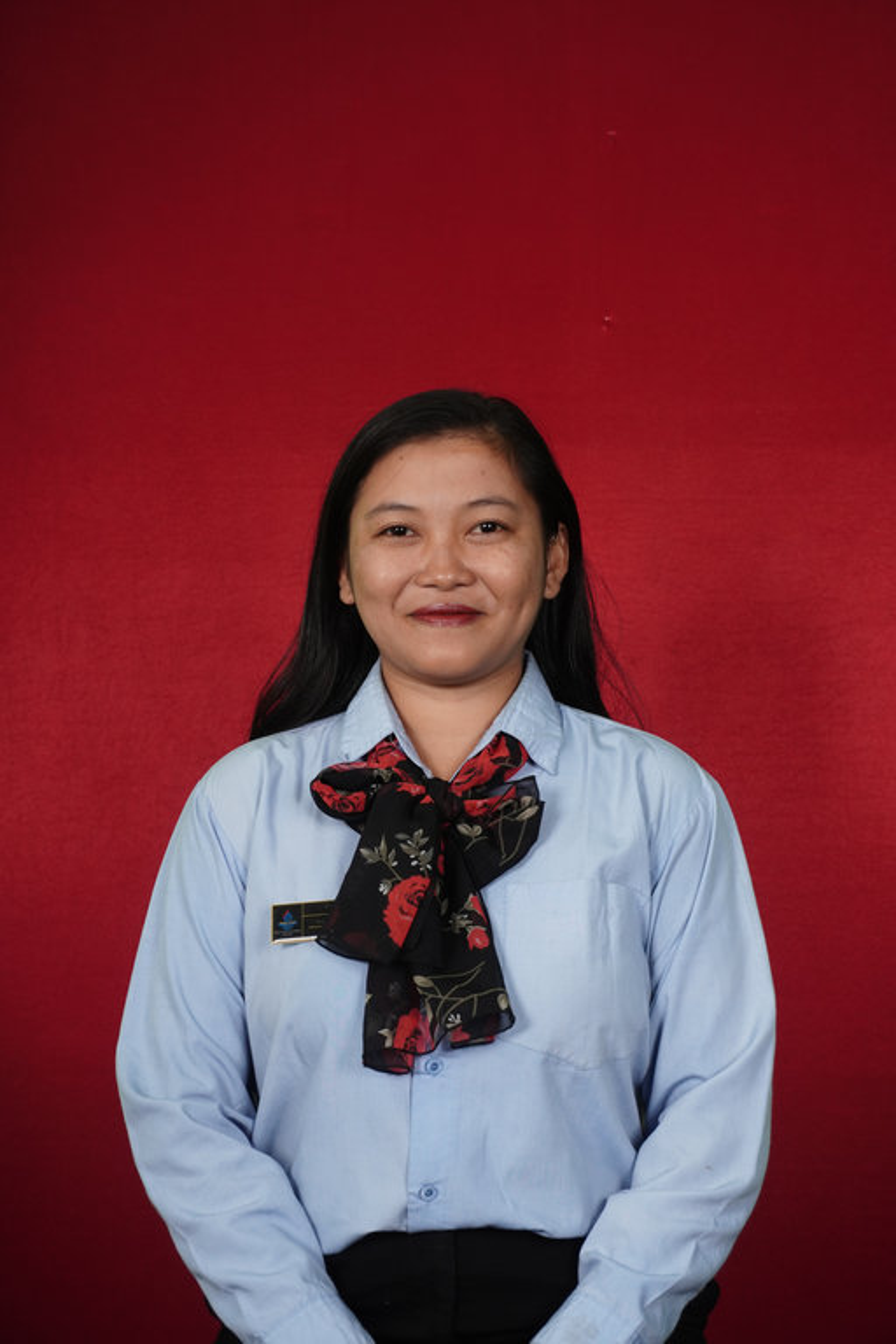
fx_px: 2800
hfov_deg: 18.2
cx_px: 448
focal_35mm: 75
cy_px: 672
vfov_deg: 27.0
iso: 400
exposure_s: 1/160
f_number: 6.3
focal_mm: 50
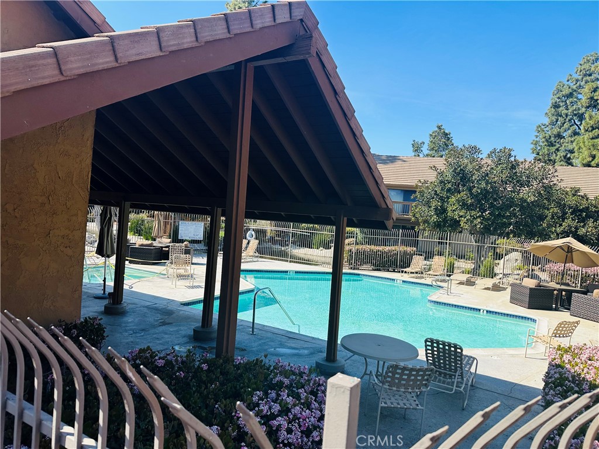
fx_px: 415
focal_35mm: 24
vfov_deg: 56.8
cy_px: 224
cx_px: 300
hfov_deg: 71.6
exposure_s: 1/3058
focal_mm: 6.86
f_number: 1.78
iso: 80
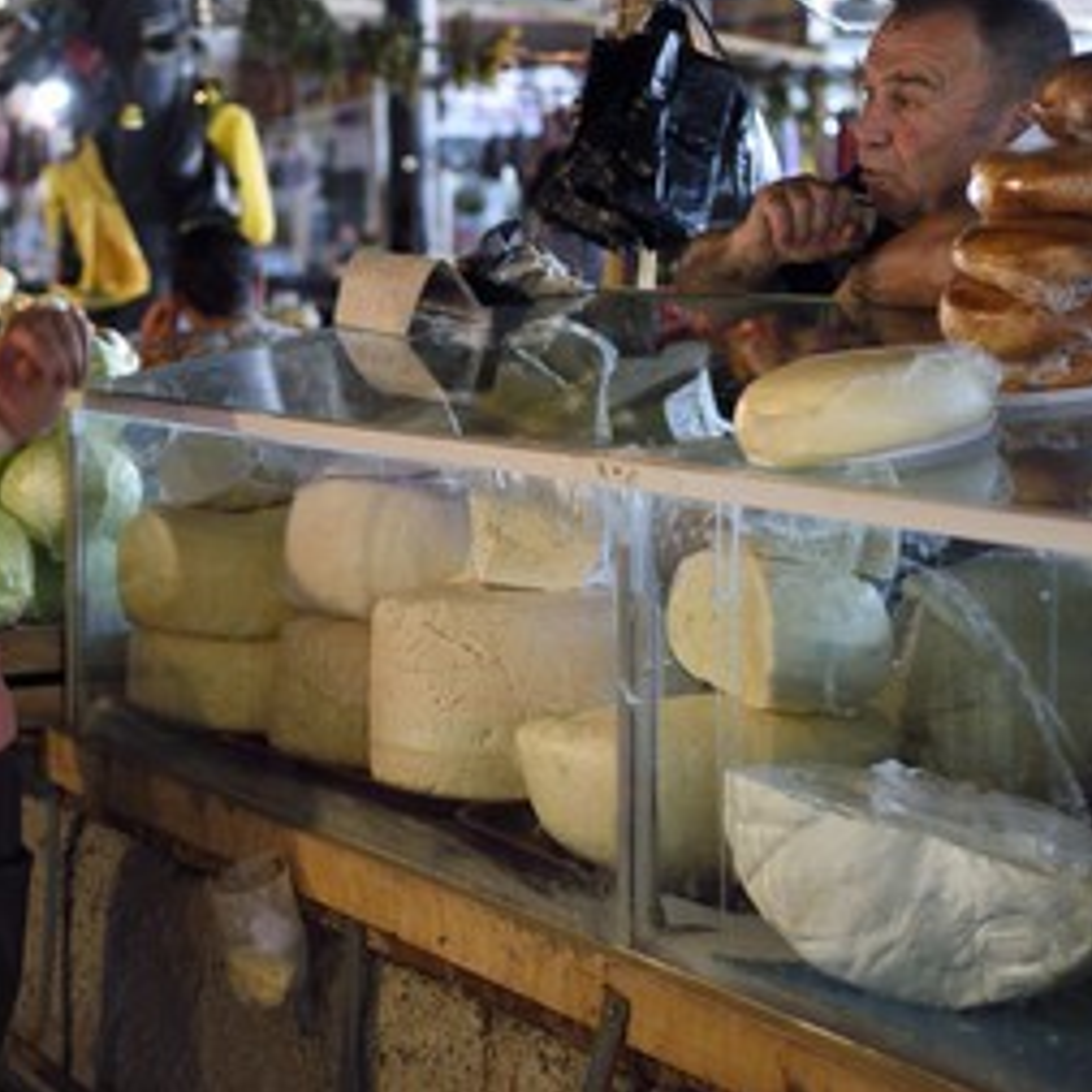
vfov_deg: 21.9
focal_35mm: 79
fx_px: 2820
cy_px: 501
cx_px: 376
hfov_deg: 21.8
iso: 800
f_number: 3.5
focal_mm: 56
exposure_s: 1/60
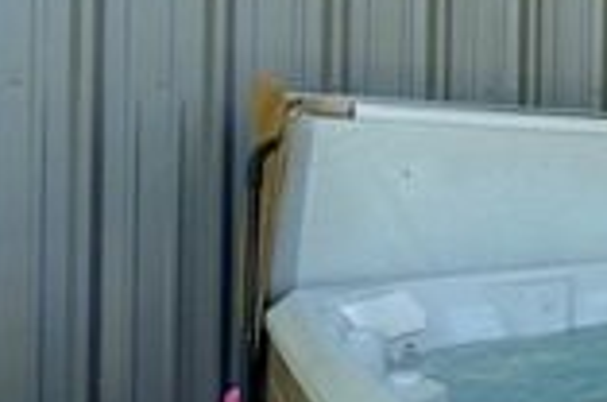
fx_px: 959
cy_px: 87
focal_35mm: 57
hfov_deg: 19.7
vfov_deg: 23.4
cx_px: 1199
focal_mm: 14
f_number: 6.3
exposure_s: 1/1000
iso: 2000
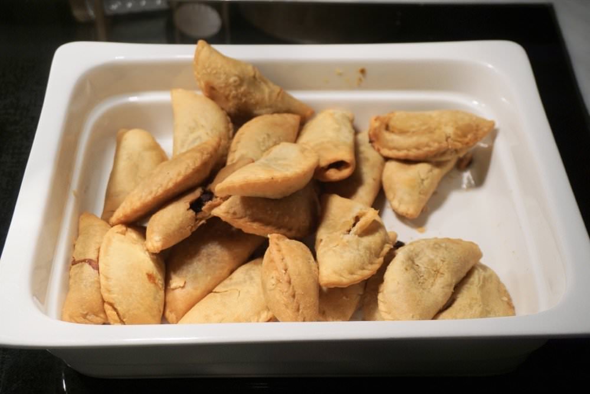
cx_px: 295
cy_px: 197
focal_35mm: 54
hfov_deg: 36.9
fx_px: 885
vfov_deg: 25.1
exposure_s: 1/160
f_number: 5.6
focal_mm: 36
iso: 500
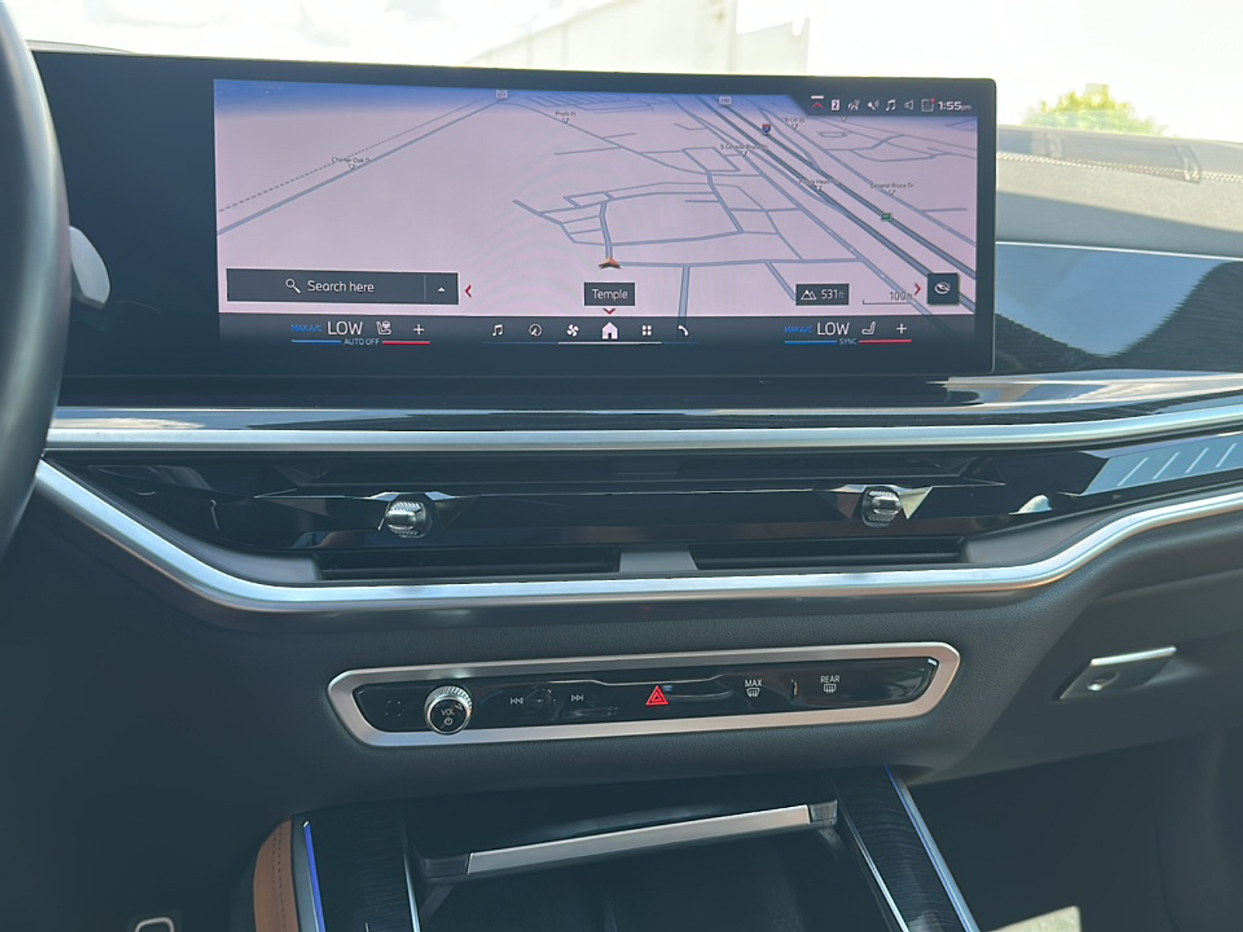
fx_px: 898
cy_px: 466
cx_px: 622
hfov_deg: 69.4
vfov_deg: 54.9
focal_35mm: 25
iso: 100
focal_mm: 6.86
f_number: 1.78
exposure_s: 1/378
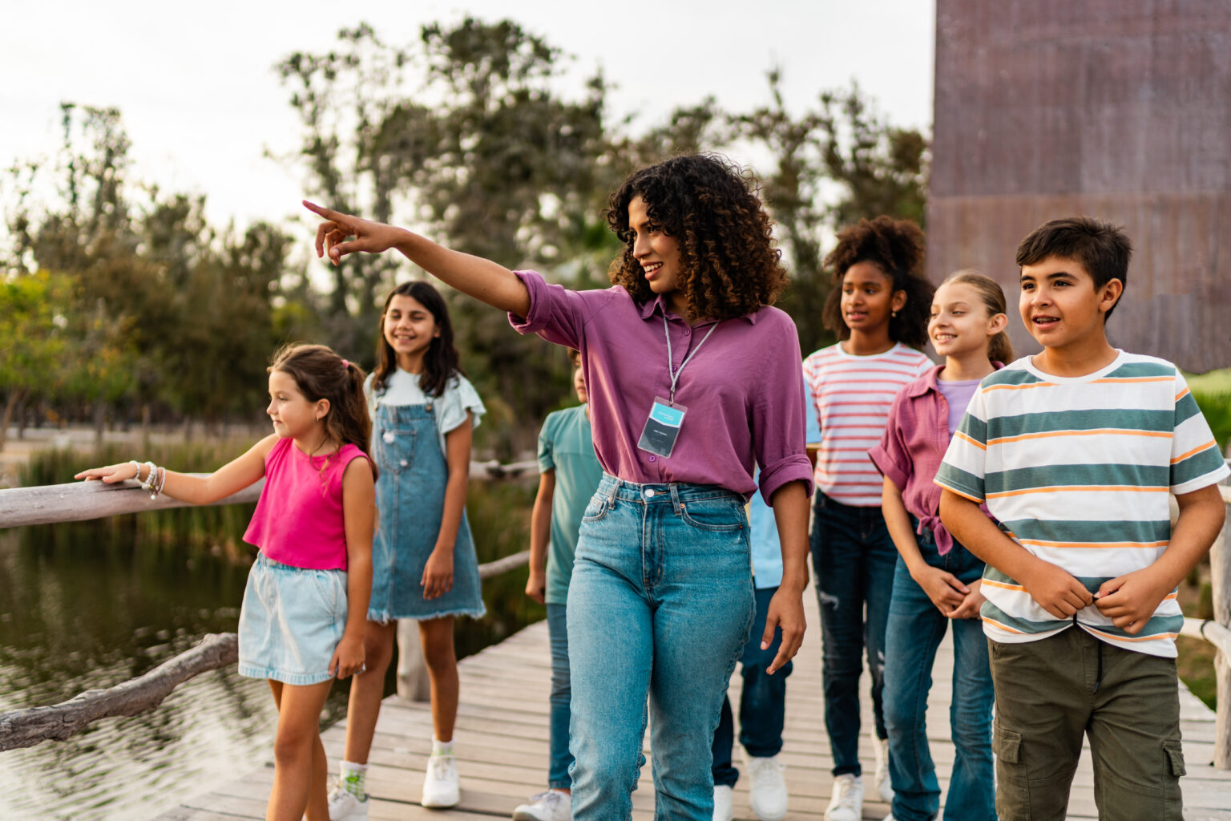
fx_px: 1197
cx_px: 616
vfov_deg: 37.9
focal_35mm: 35
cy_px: 410
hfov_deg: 54.4
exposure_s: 1/1250
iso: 100
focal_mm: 35
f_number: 1.4
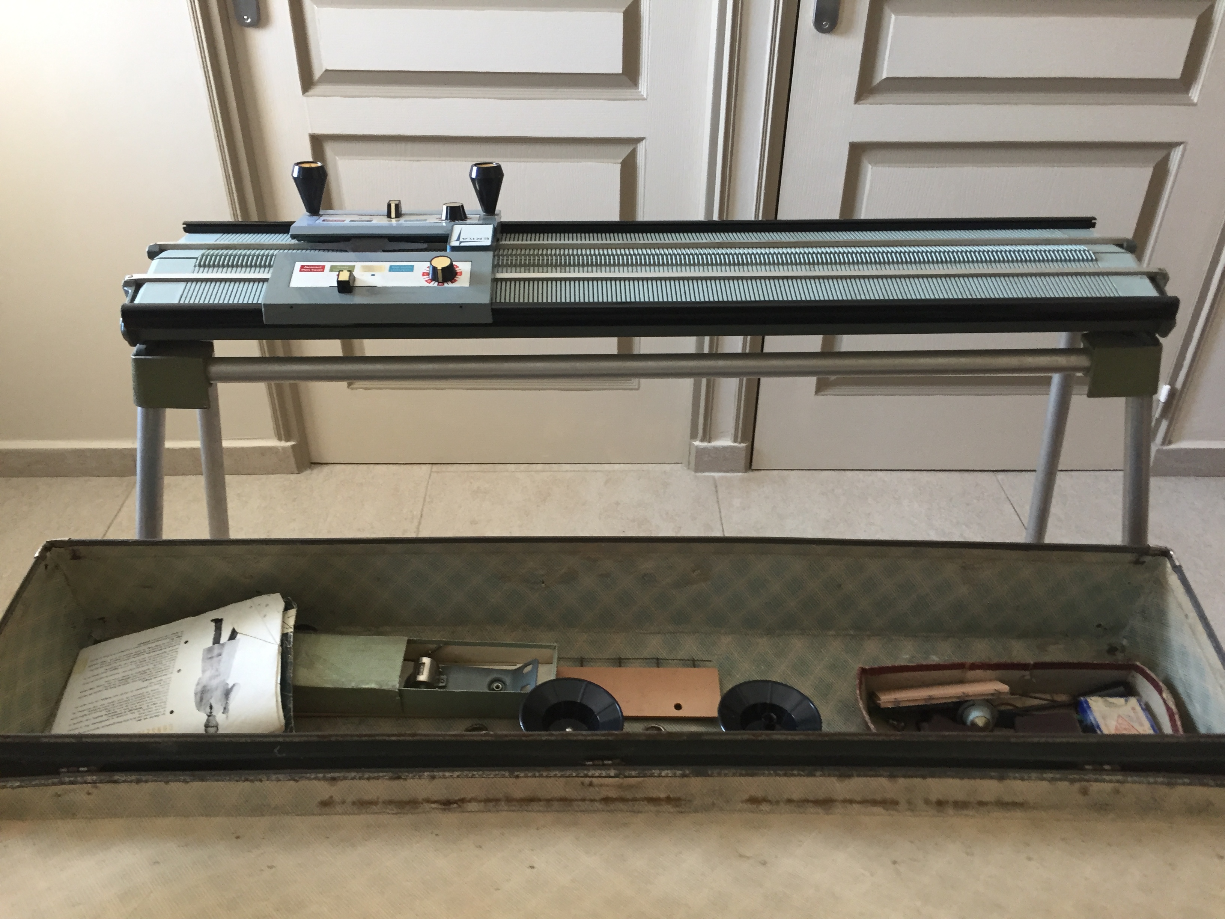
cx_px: 612
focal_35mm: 29
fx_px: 1026
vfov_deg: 48.2
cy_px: 460
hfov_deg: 61.7
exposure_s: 1/33
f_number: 2.2
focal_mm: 4.15
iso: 160
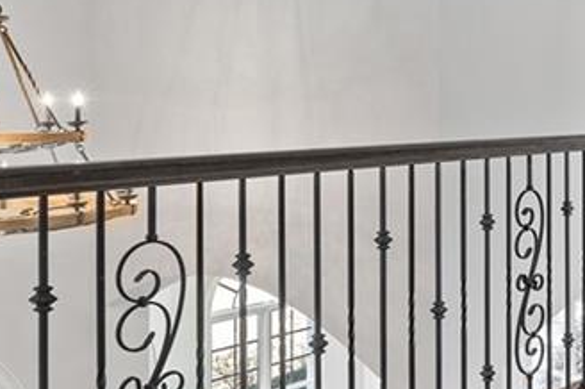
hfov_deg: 34.7
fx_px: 812
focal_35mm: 50
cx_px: 628
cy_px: 128
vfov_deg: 26.8
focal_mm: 16
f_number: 5.6
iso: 1250
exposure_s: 1/20
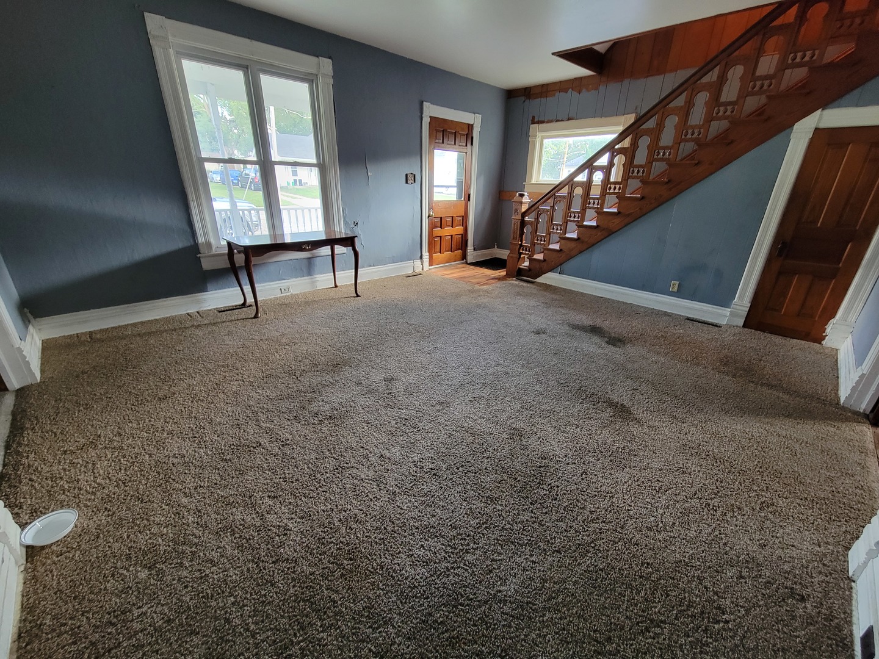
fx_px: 330
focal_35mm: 13
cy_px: 330
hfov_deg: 106.2
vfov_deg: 89.9
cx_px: 440
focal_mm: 2.2
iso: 320
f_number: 2.2
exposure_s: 1/30
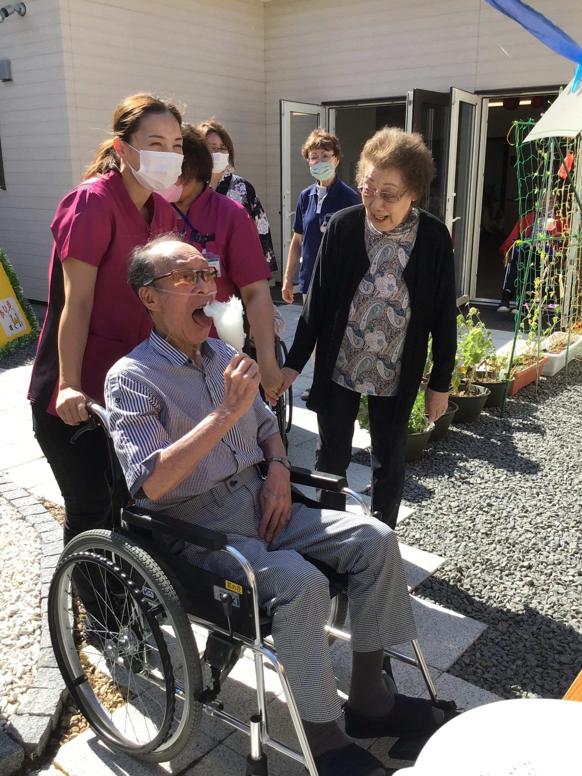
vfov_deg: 55.3
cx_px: 305
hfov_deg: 42.9
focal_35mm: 33
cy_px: 390
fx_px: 740
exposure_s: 1/515
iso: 25
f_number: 2.4
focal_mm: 3.3
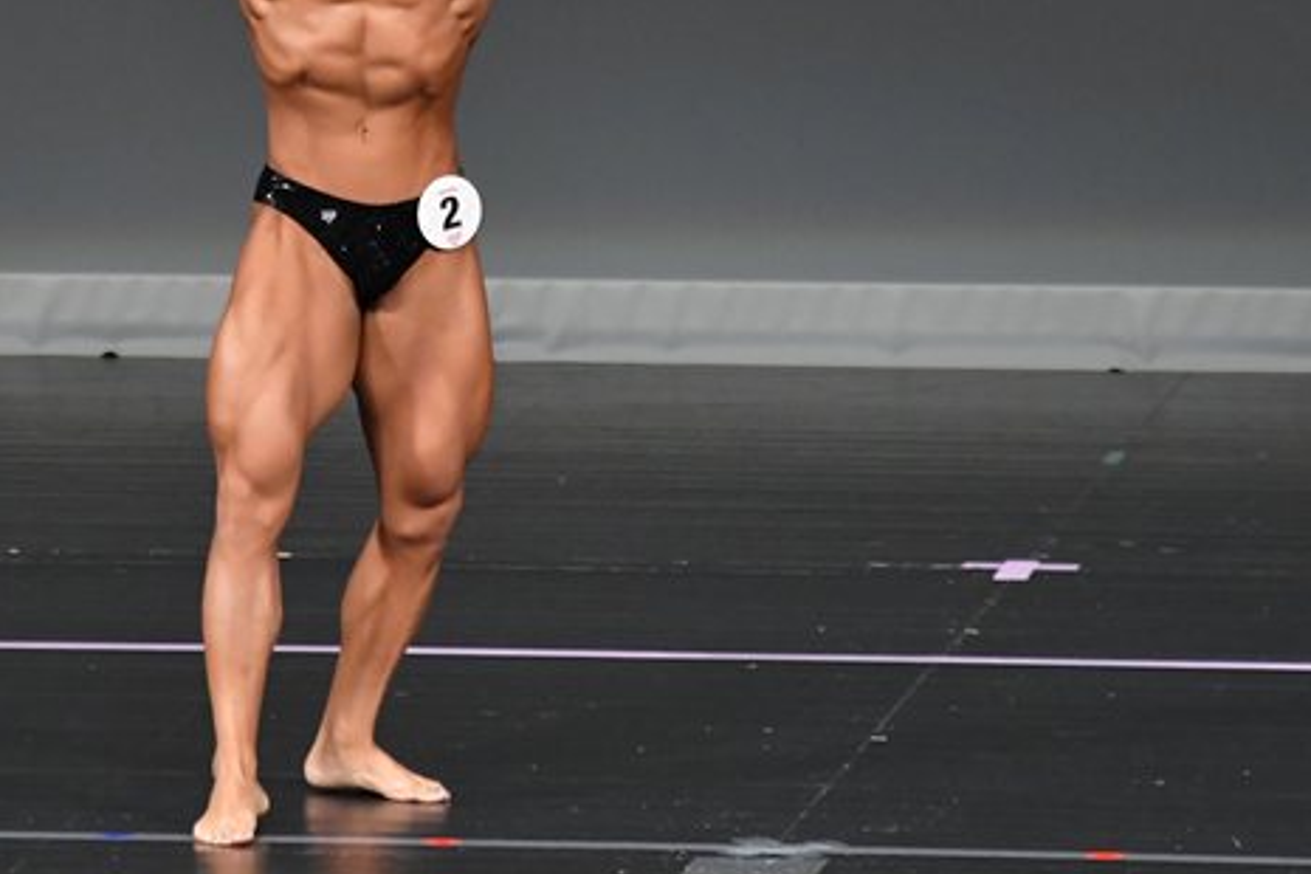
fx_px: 20938
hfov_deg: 3.6
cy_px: 251
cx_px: 475
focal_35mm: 575
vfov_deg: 2.4
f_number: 5.6
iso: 4000
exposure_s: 1/400
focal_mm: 230
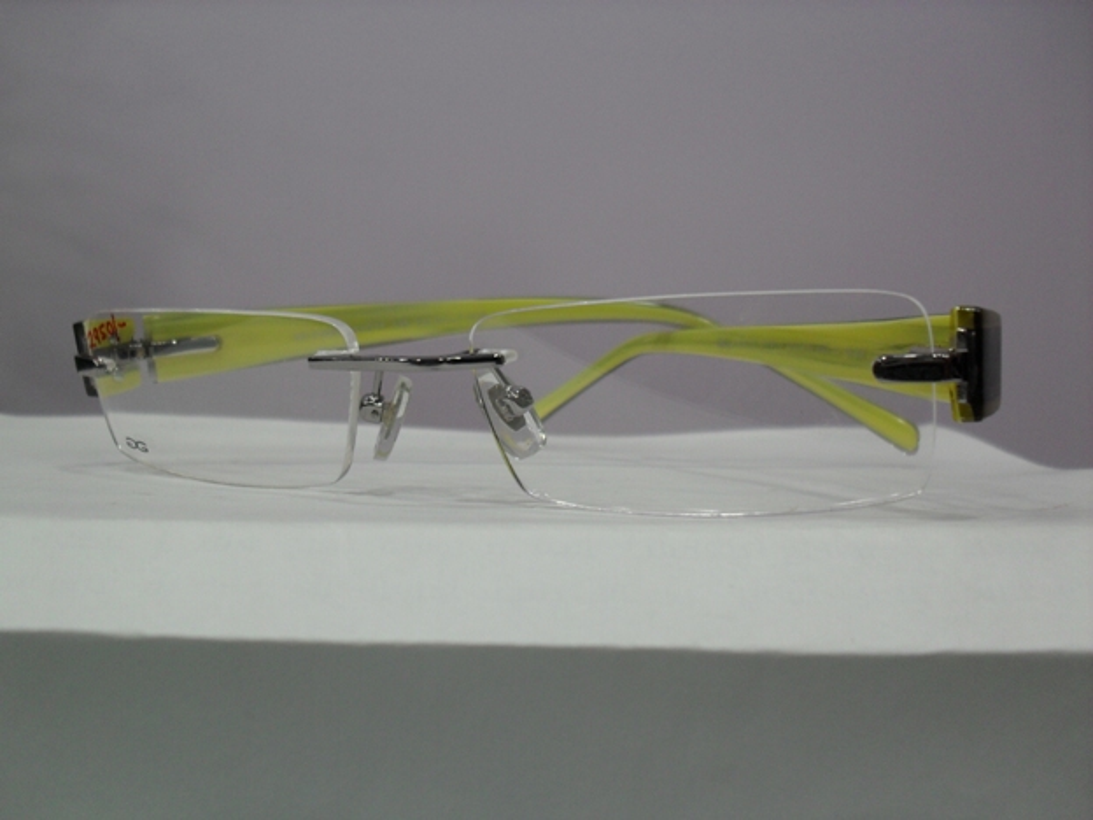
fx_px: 1200
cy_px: 410
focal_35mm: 38
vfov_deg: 37.7
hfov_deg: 49.0
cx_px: 546
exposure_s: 1/45
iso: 80
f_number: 2.8
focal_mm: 6.3
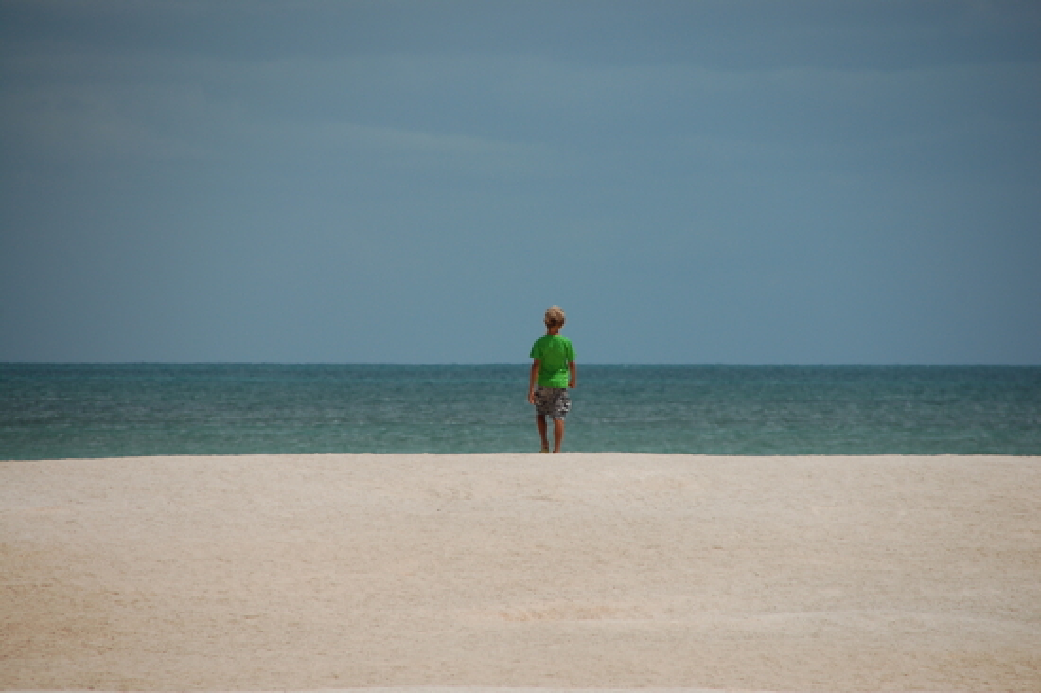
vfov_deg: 3.7
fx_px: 10837
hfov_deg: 5.5
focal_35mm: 375
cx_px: 520
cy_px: 346
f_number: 6.3
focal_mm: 250
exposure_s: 1/2000
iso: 200
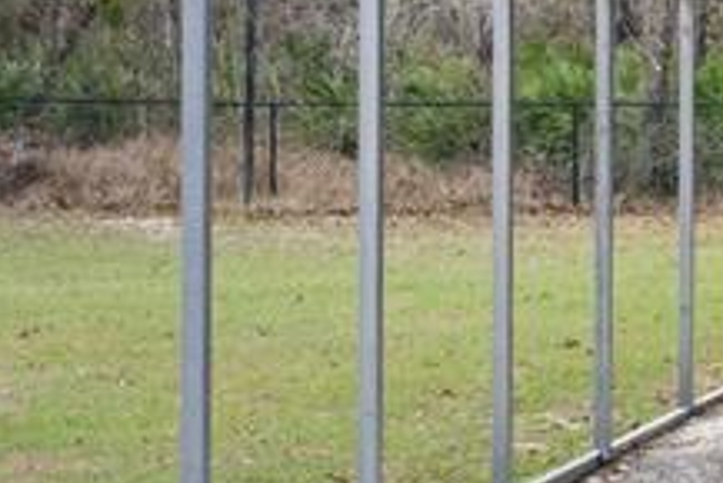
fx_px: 2934
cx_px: 1453
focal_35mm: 146
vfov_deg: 9.4
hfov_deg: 12.4
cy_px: 60
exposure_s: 1/30
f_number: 8
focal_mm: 31
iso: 320
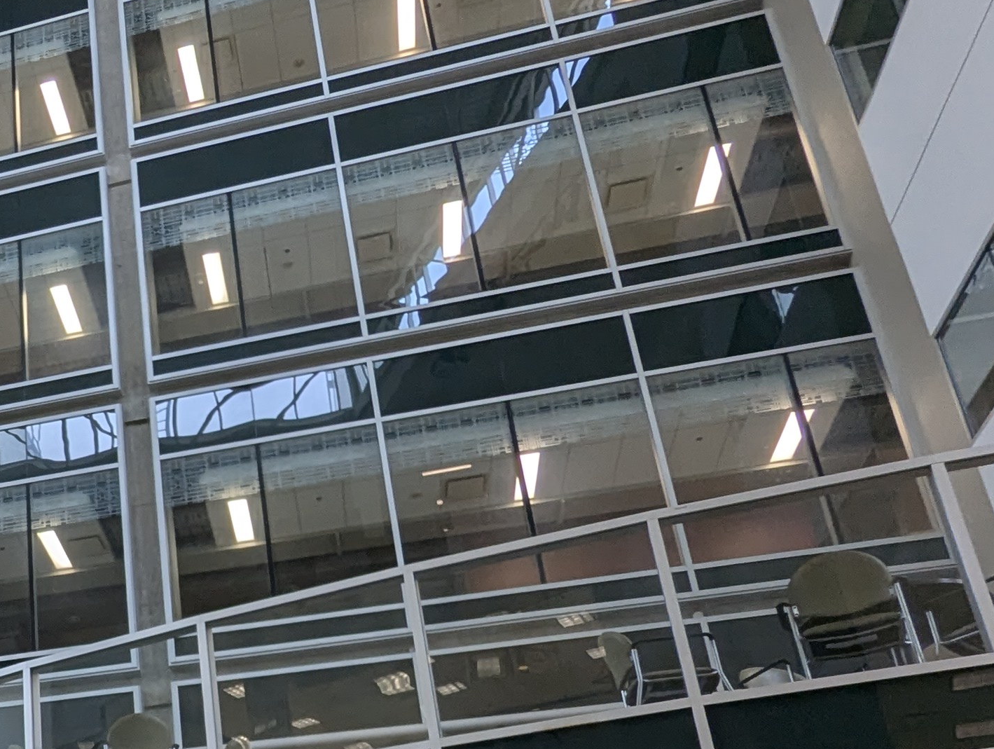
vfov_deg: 30.2
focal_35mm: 46
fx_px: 1323
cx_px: -85
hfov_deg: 35.5
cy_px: 679
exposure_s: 1/120
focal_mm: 2.35
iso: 85
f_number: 2.2
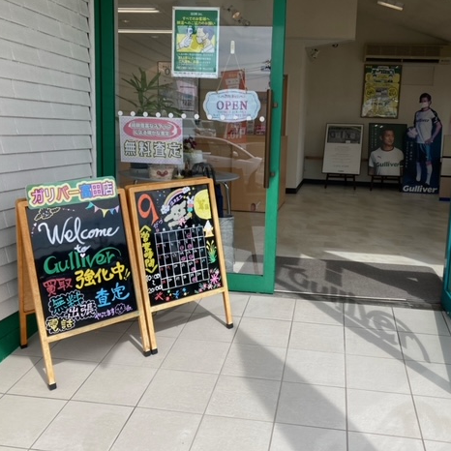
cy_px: 220
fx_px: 501
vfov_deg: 48.4
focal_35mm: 34
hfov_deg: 48.2
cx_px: 265
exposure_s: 1/1279
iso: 20
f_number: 1.8
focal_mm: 3.99
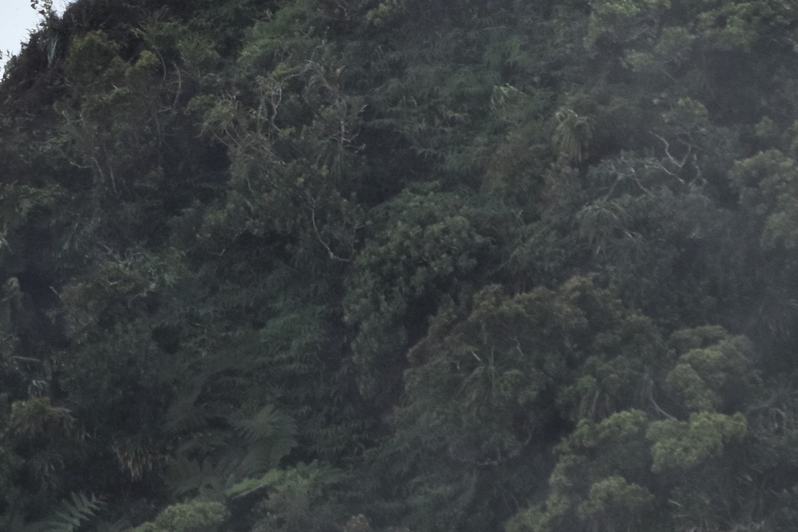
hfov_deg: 4.2
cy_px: -211
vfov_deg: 2.8
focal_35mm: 492
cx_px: -93
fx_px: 10905
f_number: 8
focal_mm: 112
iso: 400
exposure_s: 1/1000
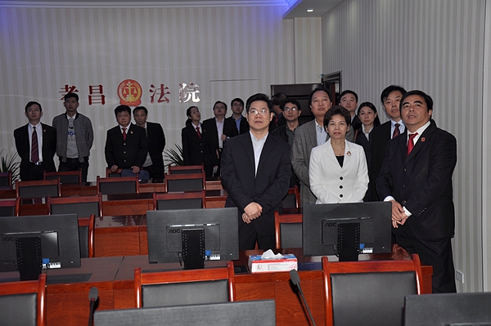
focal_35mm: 51
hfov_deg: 38.9
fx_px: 695
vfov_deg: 26.4
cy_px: 163
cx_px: 246
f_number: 4.2
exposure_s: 1/60
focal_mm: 34
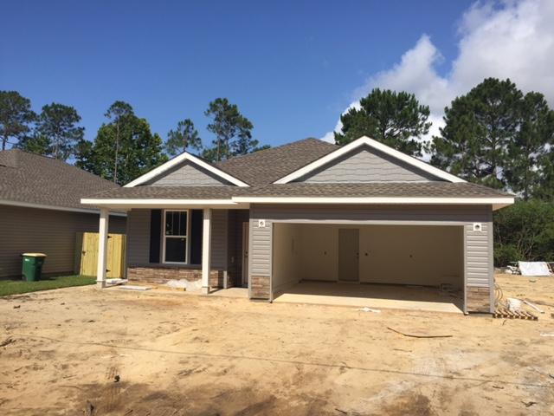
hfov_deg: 61.7
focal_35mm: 29
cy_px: 208
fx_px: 464
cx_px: 277
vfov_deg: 48.2
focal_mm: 4.15
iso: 32
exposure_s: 1/2825
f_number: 2.2
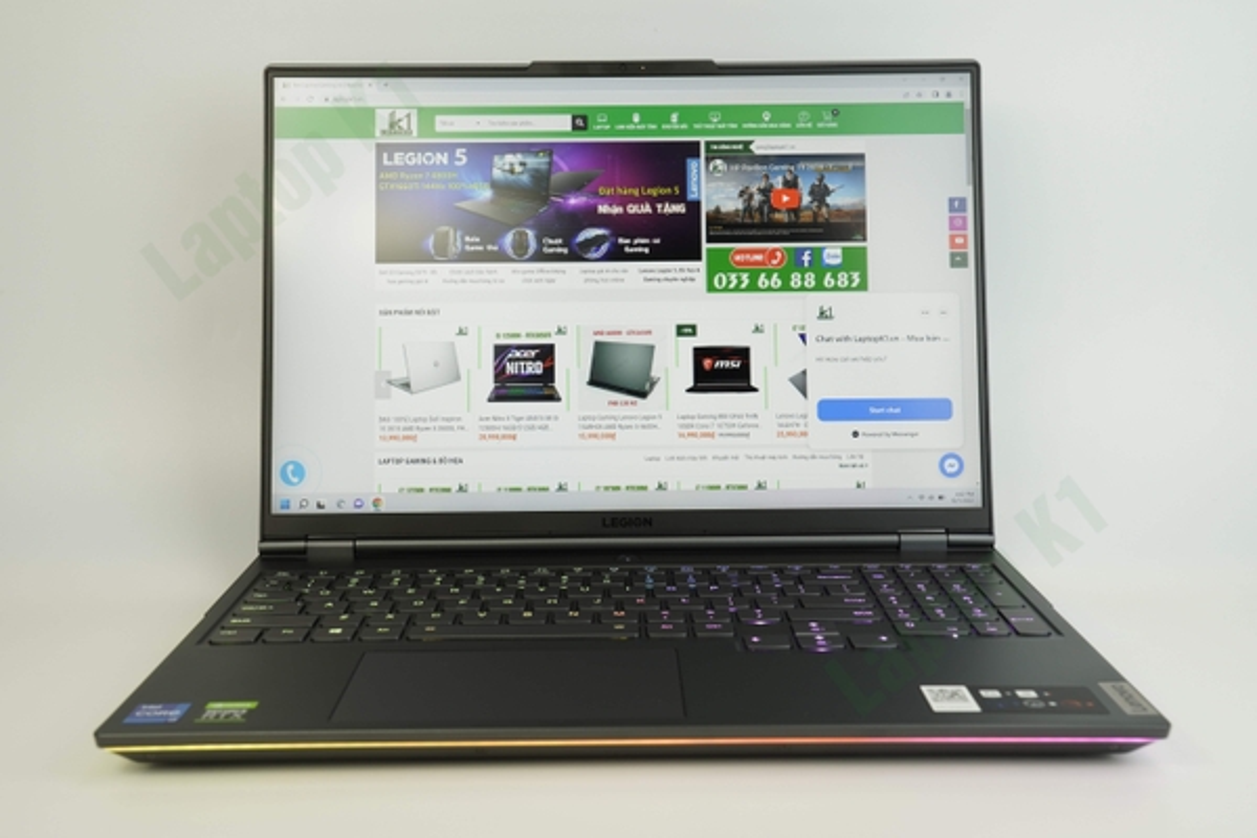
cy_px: 419
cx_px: 628
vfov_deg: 31.9
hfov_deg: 46.4
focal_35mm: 42
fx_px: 1466
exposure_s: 1/20
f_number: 6.3
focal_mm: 28
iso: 100
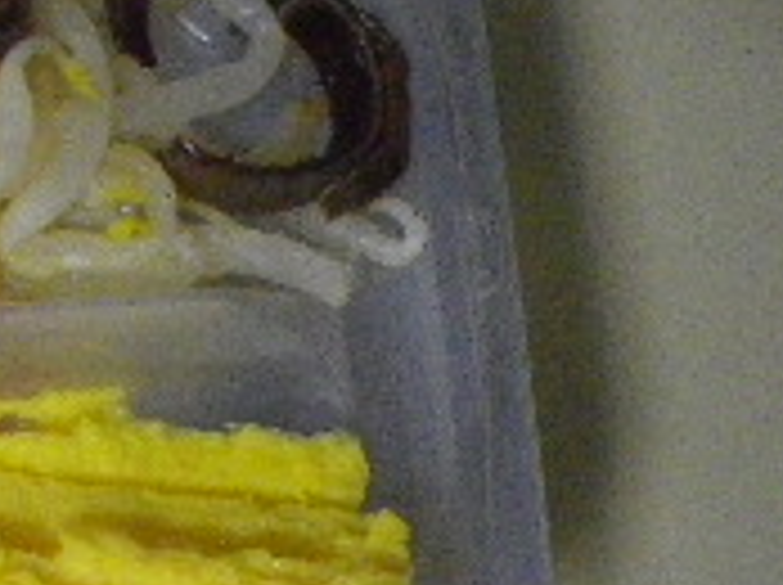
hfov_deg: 16.7
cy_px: 378
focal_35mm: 103
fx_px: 2327
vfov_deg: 14.3
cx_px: -513
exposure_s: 1/60
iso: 640
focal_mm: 4.9
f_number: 2.6
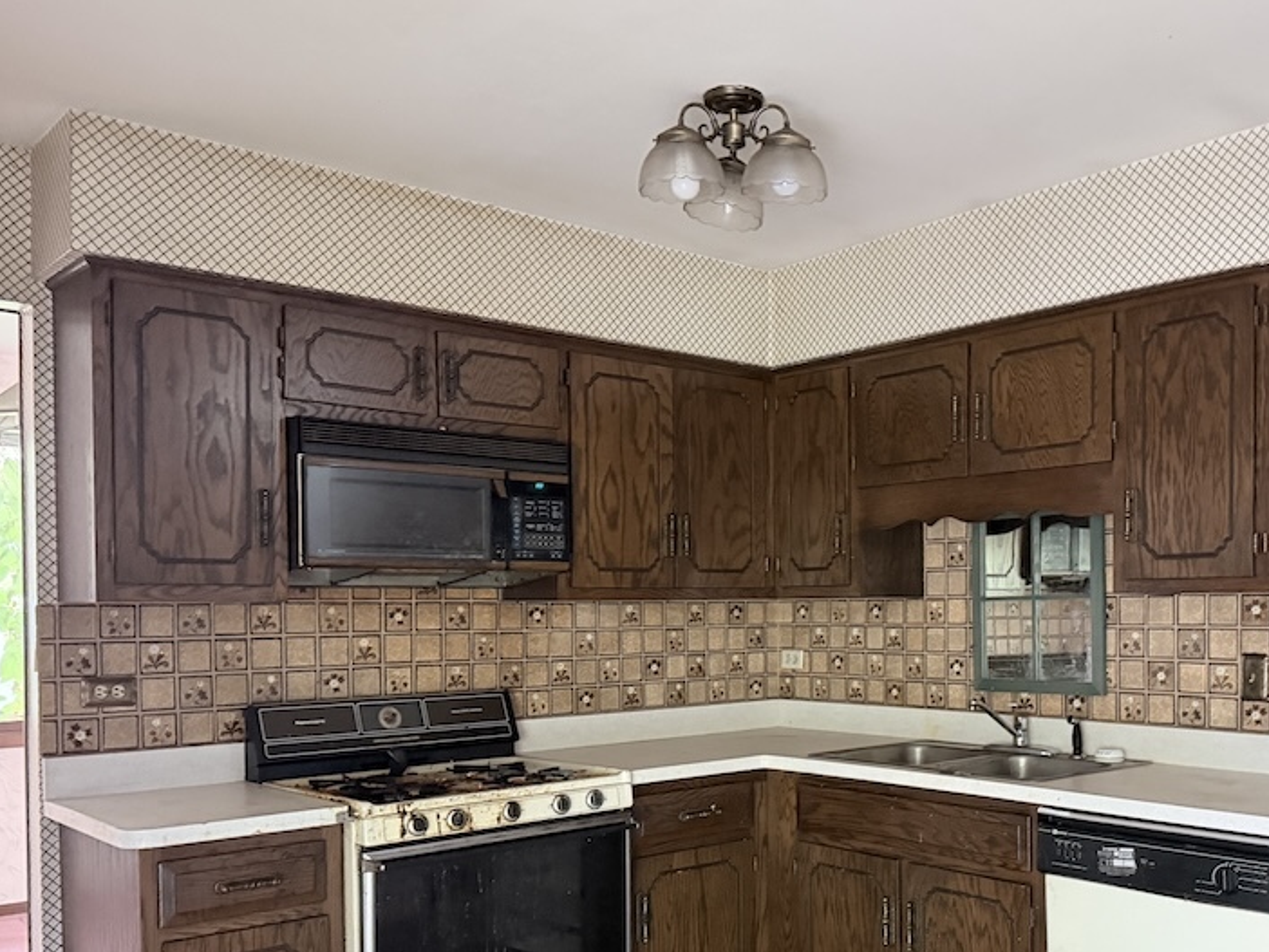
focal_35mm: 35
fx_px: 1284
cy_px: 634
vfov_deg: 40.2
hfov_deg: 52.1
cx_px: 794
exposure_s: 1/35
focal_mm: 6.76
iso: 1000
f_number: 1.78
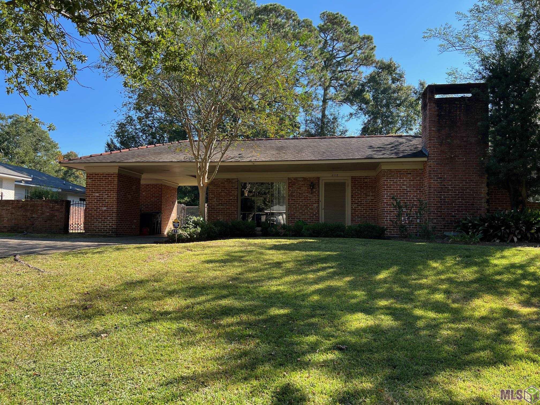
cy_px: 202
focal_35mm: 26
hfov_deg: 67.3
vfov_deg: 53.1
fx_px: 406
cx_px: 270
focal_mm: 5.7
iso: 50
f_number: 1.5
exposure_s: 1/894
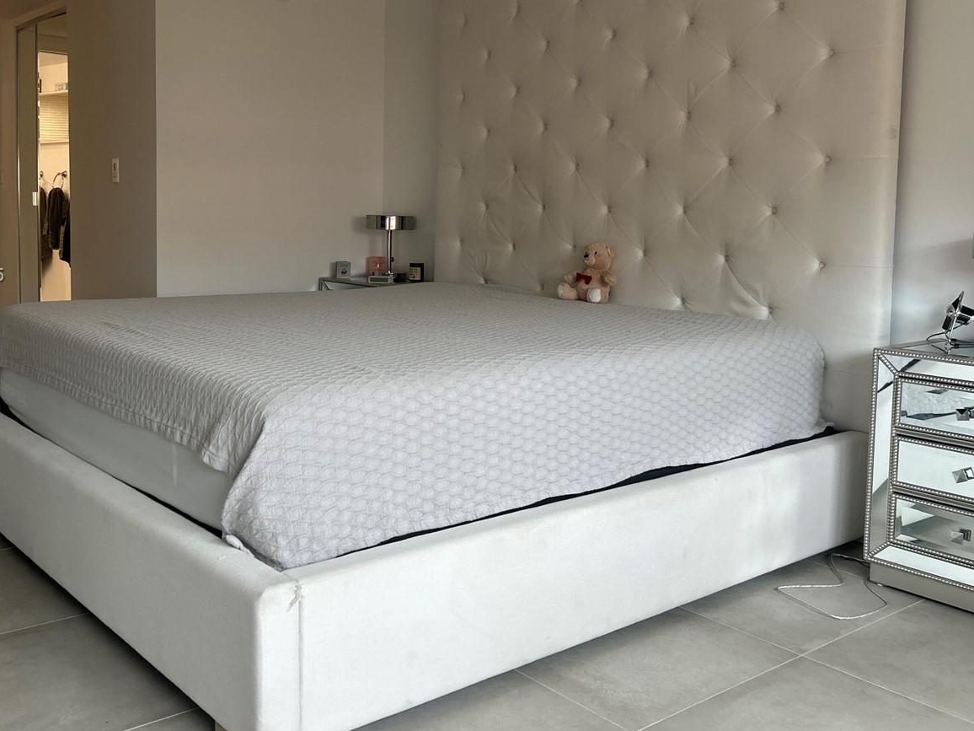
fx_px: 1013
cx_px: 409
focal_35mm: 36
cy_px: 277
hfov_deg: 51.1
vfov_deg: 39.4
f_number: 1.5
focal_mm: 5.7
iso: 100
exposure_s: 1/120
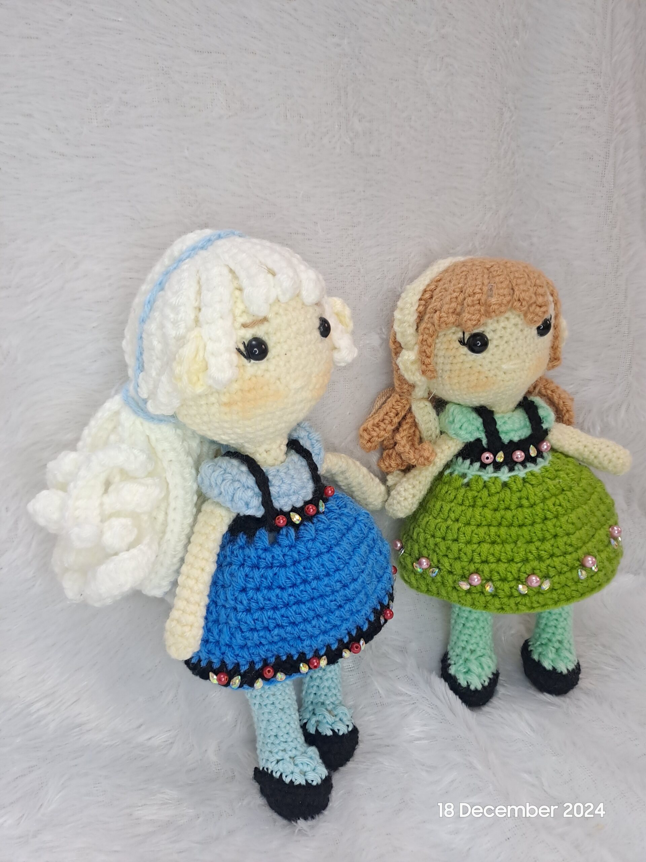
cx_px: 323
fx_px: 622
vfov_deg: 69.4
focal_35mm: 25
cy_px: 431
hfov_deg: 54.9
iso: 200
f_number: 1.8
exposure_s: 1/50
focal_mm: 4.65
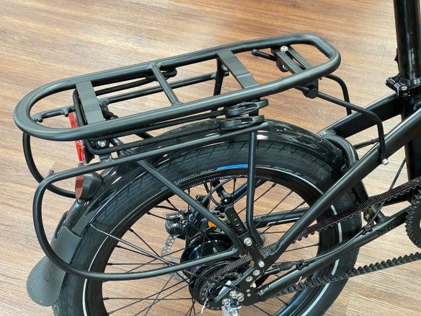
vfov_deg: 28.0
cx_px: 210
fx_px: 632
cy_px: 158
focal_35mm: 52
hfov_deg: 36.8
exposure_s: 1/50
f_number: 2
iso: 250
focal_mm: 6
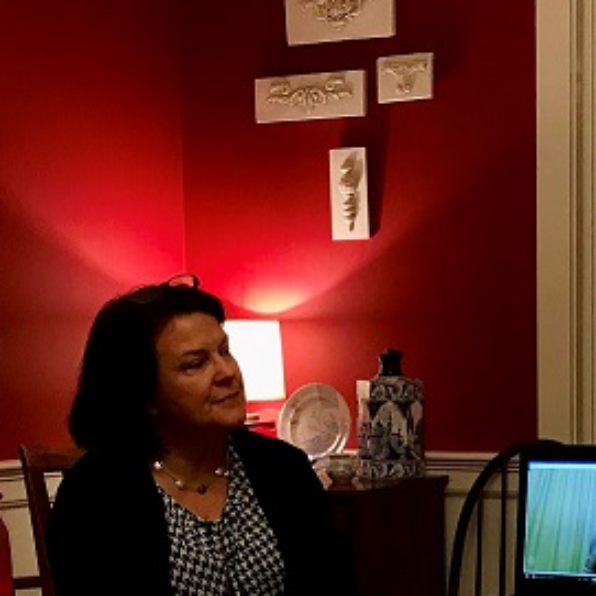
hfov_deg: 26.1
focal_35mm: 63
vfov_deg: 27.0
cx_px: 578
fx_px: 1227
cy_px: 435
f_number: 1.8
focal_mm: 3.99
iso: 40
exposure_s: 1/24
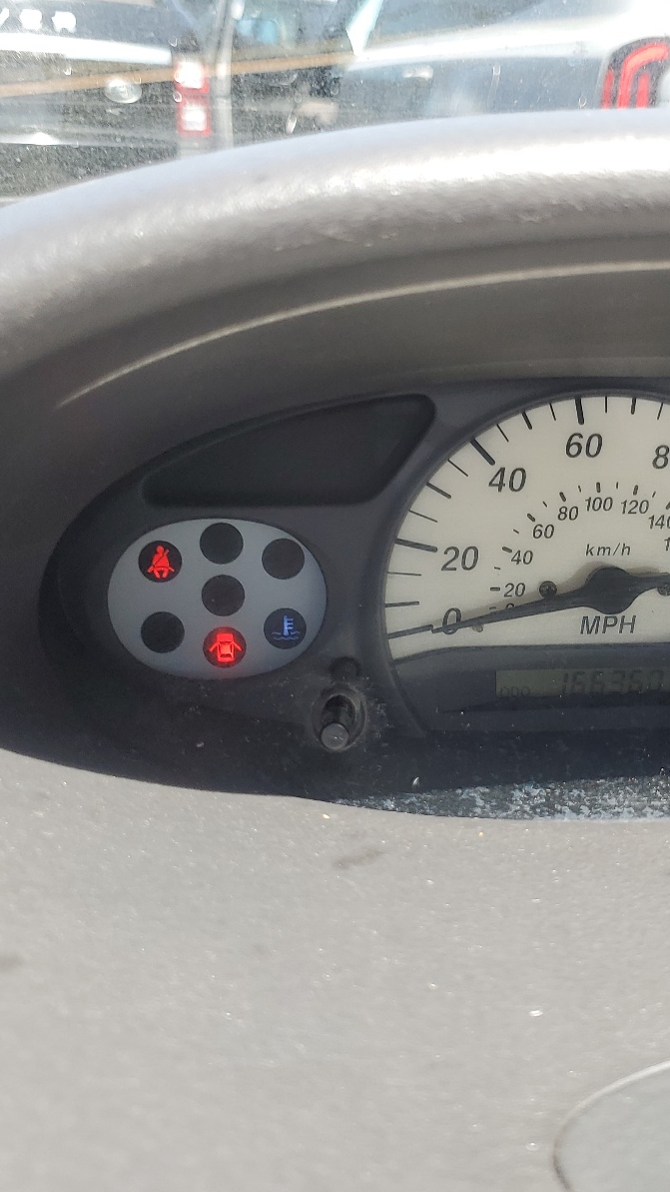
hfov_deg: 30.3
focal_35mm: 38
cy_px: 598
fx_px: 1200
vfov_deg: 52.8
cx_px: 556
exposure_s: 1/500
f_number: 1.5
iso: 50
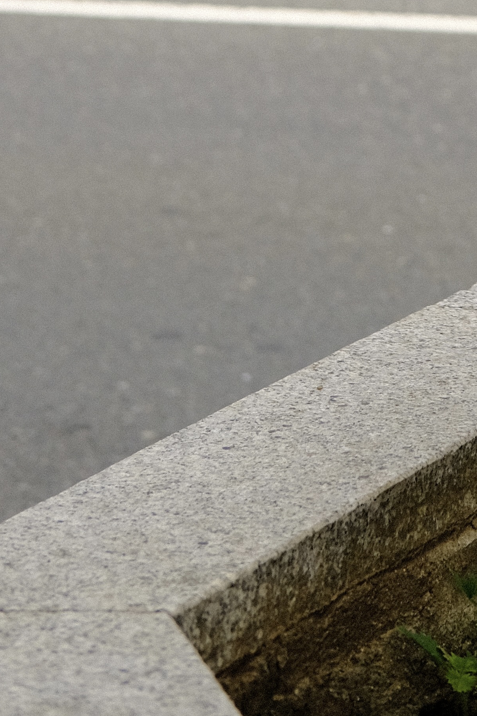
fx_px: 3479
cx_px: 603
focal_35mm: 175
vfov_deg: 11.2
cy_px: -405
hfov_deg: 7.8
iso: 400
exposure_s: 1/1300
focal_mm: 35
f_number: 4
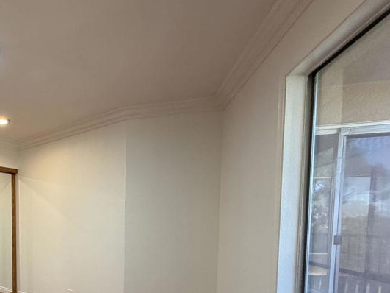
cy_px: 242
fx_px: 304
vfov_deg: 47.9
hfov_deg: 55.8
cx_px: 33
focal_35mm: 27
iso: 320
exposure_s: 1/120
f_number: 2.2
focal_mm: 2.22
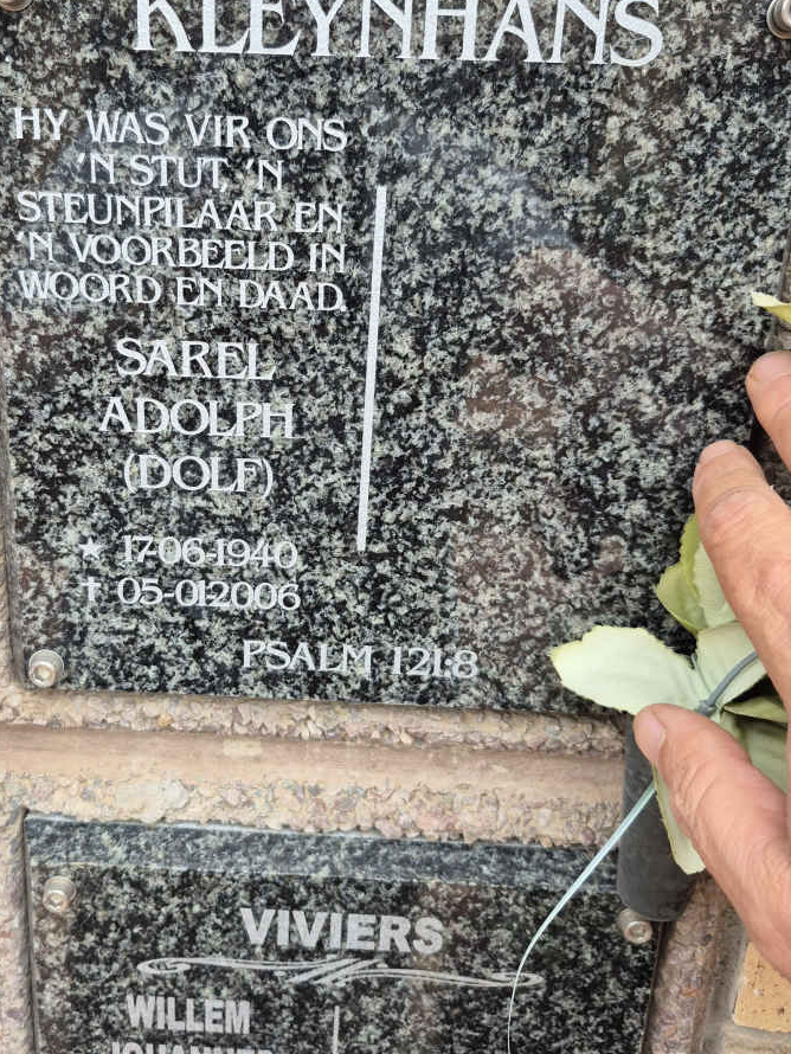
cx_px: 301
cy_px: 476
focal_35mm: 31
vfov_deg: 58.2
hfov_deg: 45.1
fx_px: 944
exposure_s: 1/180
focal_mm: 5.4
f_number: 1.8
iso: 80
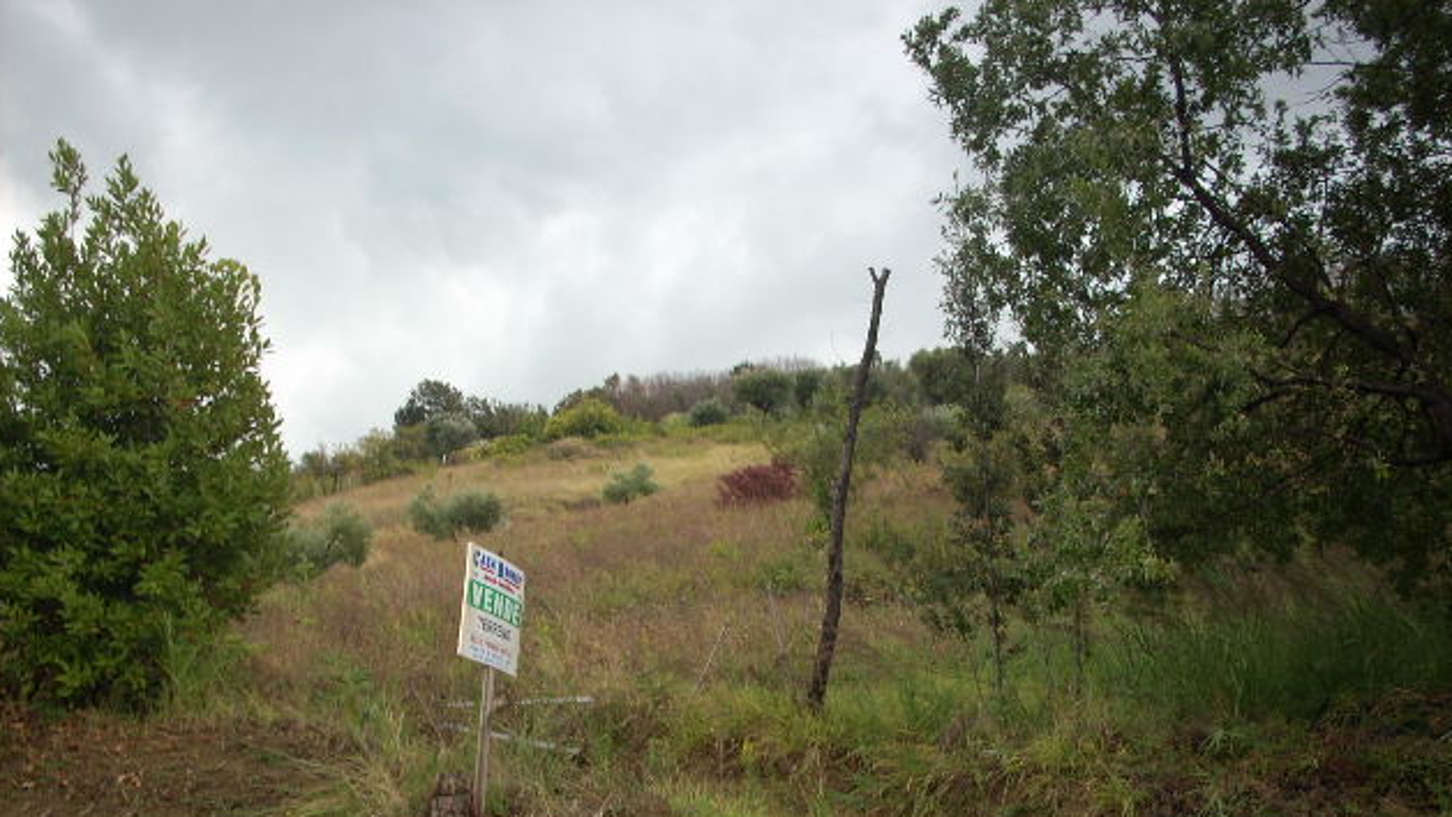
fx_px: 1579
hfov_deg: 49.4
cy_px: 533
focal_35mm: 41
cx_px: 732
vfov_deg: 28.9
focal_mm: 6.2
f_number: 2.8
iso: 64
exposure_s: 1/169
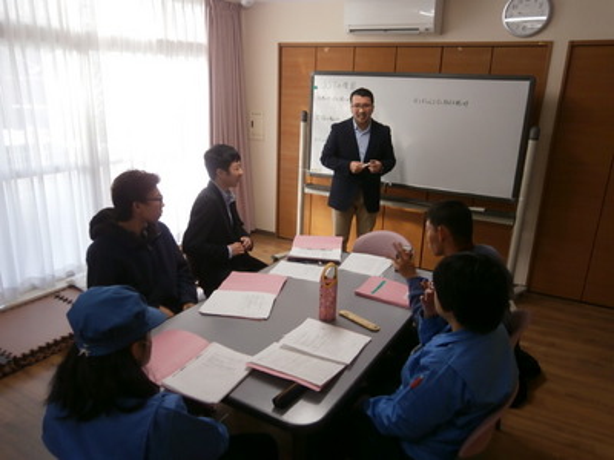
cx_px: 307
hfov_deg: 67.3
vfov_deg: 53.1
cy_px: 230
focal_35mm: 26
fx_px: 461
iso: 80
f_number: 2.8
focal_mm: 4.7
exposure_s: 1/40
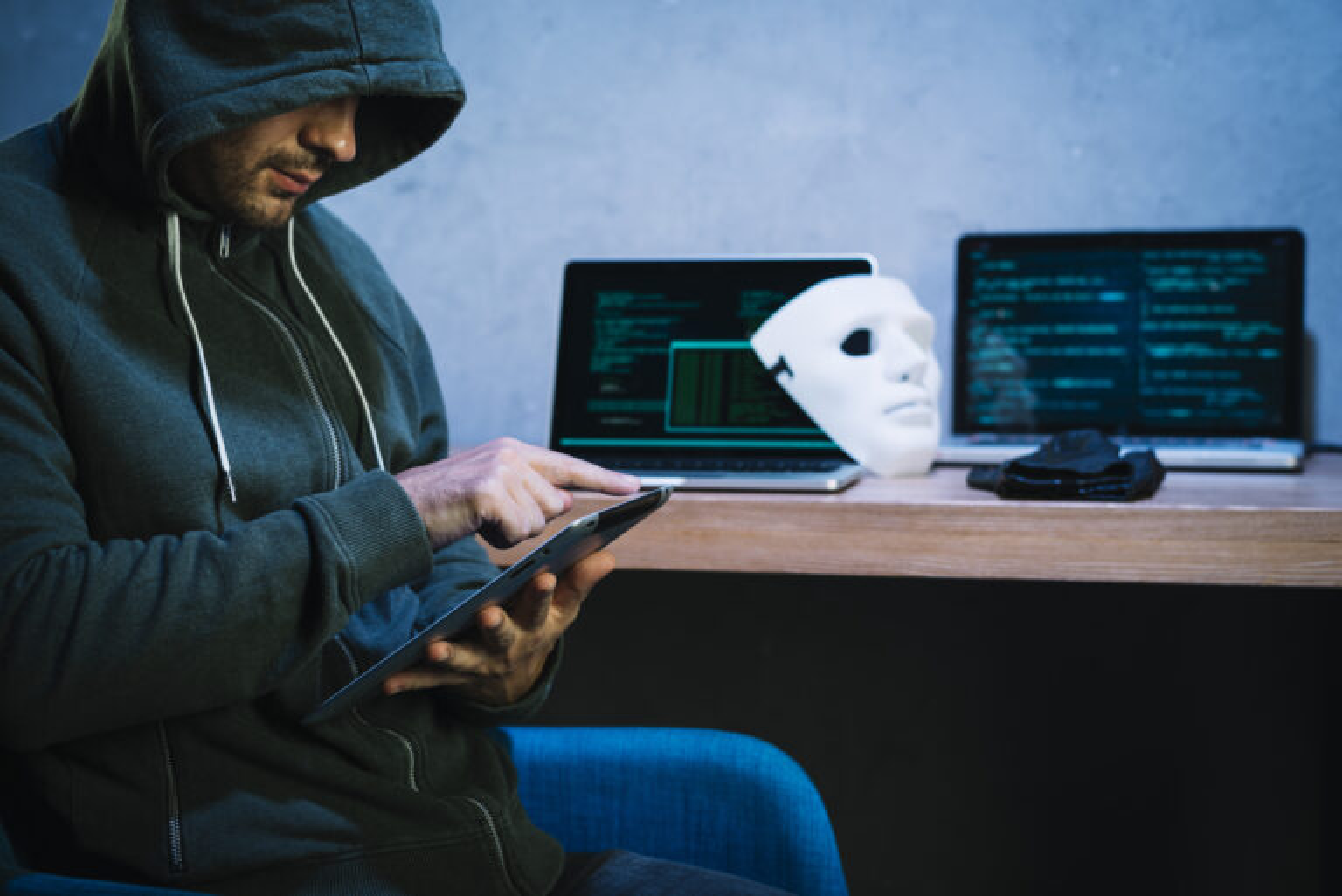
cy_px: 448
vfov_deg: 27.0
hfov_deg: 39.6
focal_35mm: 50
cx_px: 671
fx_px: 1865
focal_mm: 50
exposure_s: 1/80
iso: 100
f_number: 3.5
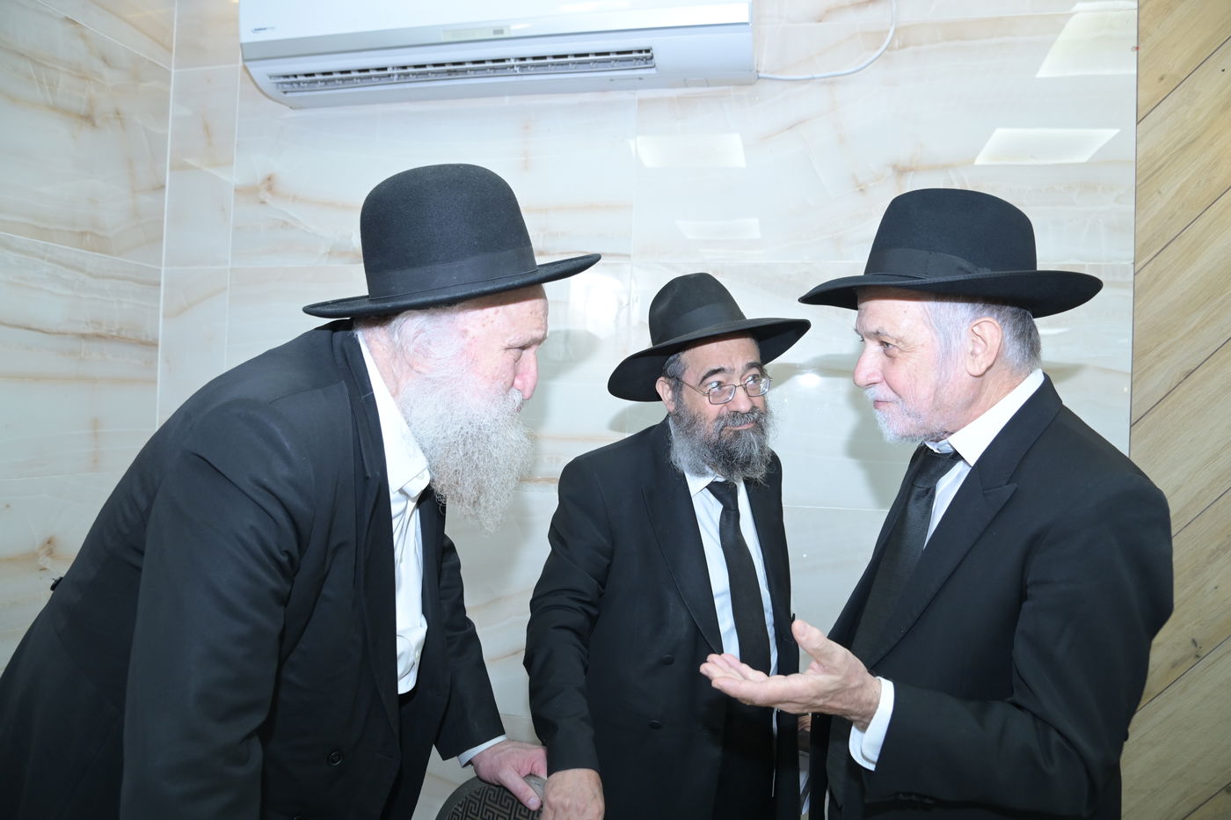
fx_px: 820
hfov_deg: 73.8
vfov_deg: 53.1
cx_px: 616
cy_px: 410
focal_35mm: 24
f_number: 5
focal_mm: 24
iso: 1600
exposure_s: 1/200
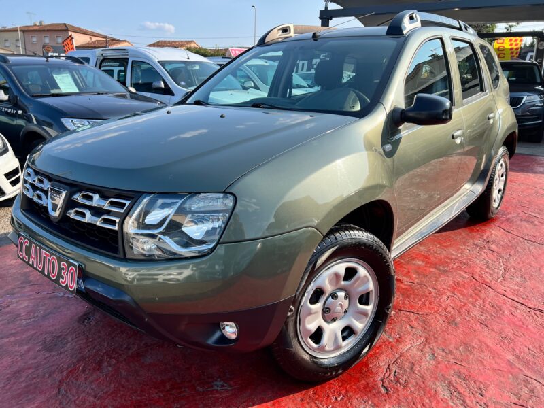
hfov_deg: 67.3
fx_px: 409
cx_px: 272
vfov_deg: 53.1
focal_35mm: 26
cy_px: 204
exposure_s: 1/1808
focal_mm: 5.7
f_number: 1.5
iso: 50
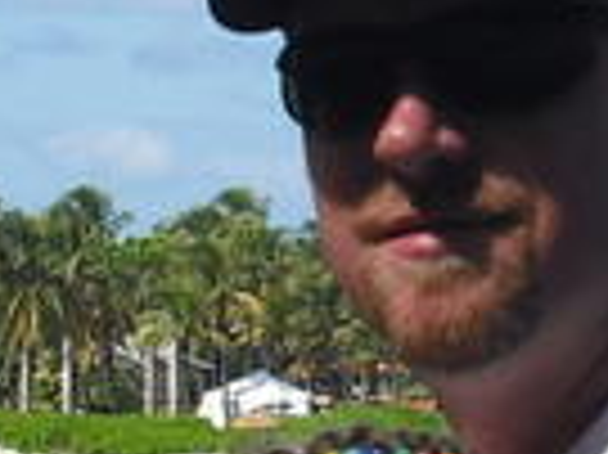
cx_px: 491
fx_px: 4440
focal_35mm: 253
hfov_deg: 7.8
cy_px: 425
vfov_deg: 5.9
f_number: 5.6
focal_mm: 6.2
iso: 64
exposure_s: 1/250
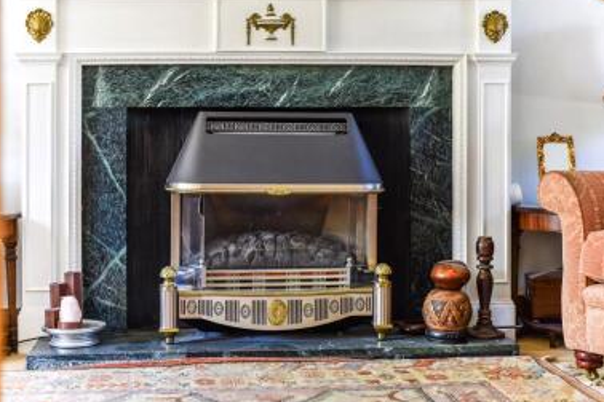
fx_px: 1057
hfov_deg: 31.9
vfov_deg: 21.6
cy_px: 183
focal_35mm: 63
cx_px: 329
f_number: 2.5
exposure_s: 1/100
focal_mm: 50
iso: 640
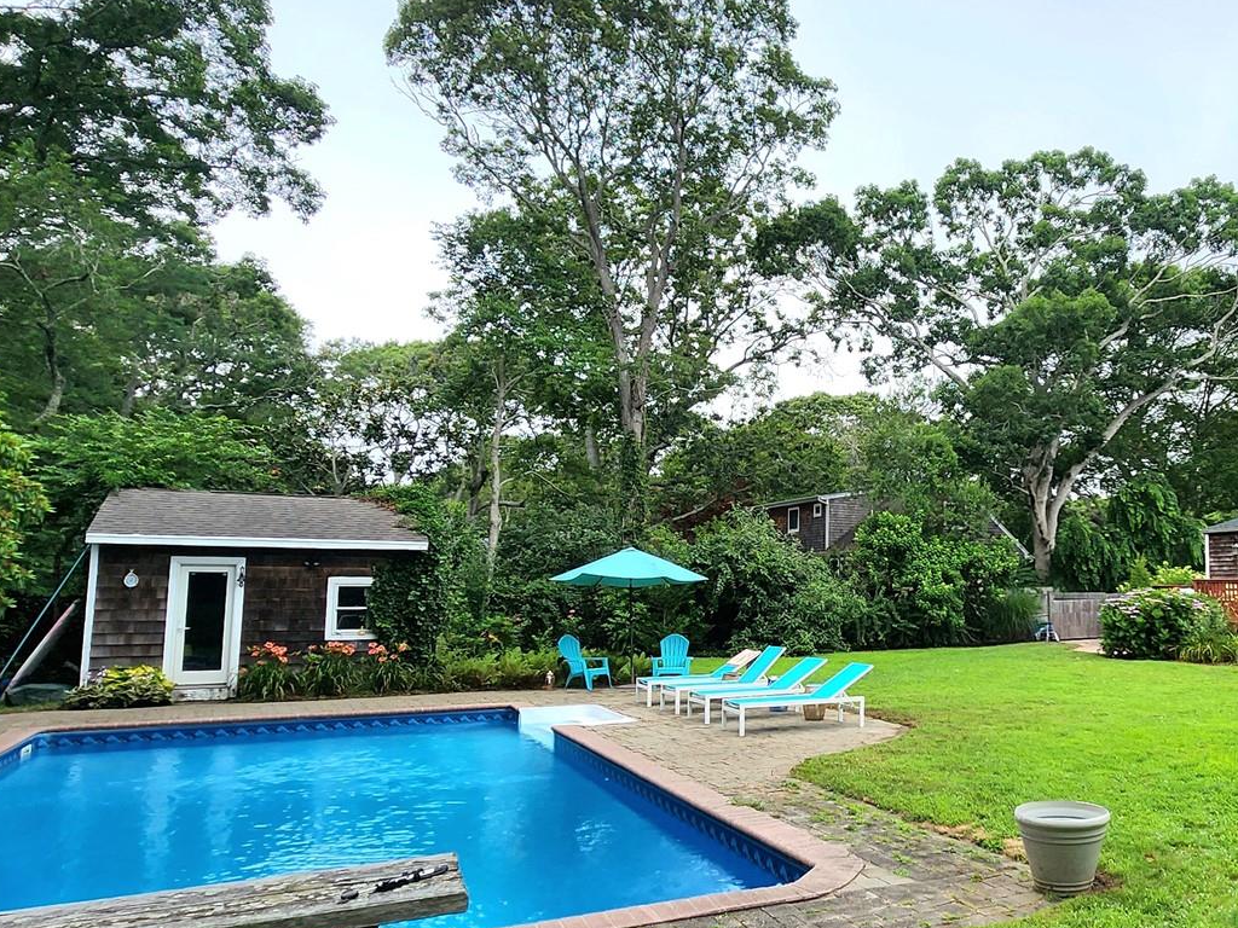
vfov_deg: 53.0
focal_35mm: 26
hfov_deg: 63.3
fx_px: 930
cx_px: 931
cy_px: 492
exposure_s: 1/1429
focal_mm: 2.2
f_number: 2.2
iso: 50
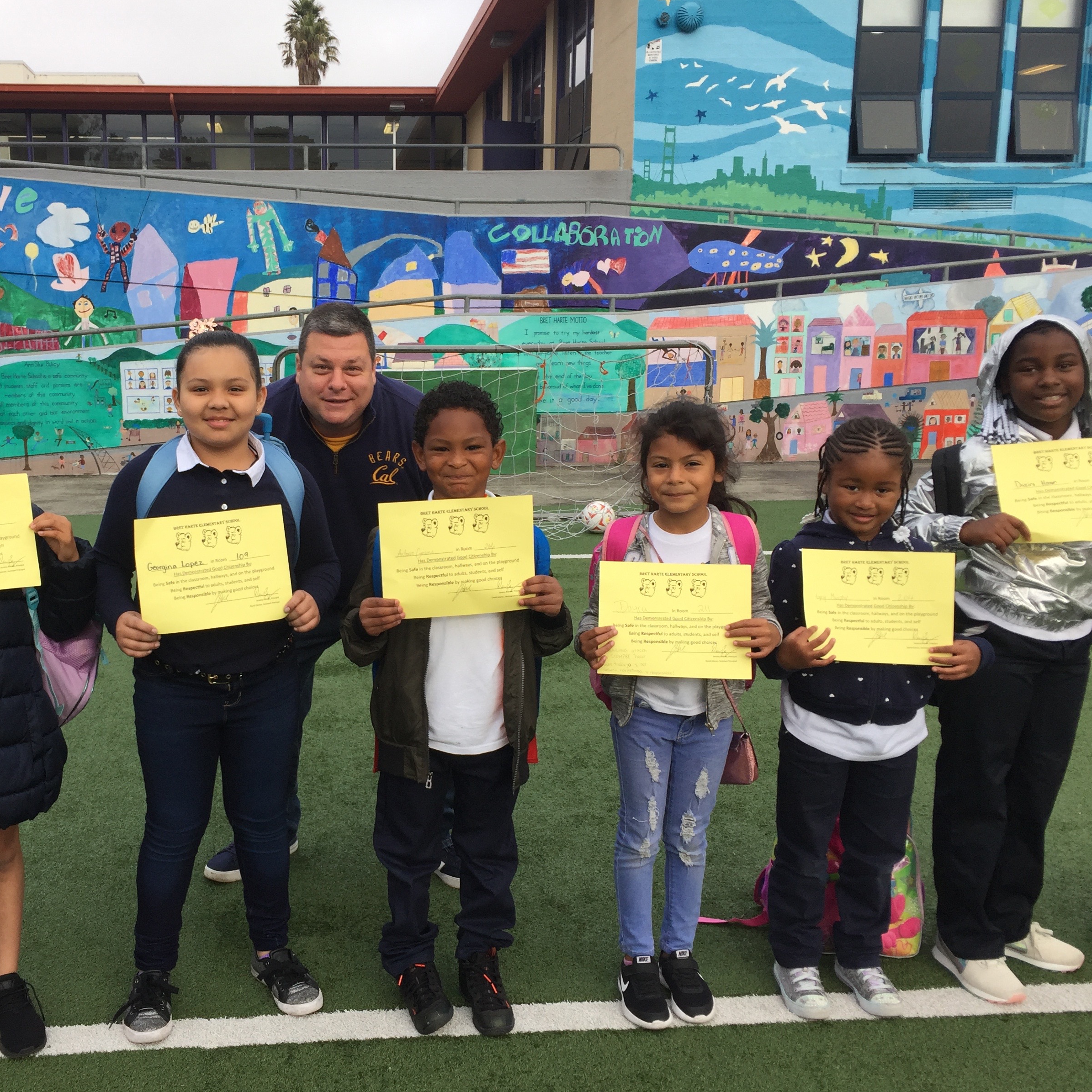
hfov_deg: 46.7
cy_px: 550
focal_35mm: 35
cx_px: 393
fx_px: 1249
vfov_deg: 47.2
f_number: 2.2
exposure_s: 1/373
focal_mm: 4.15
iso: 32
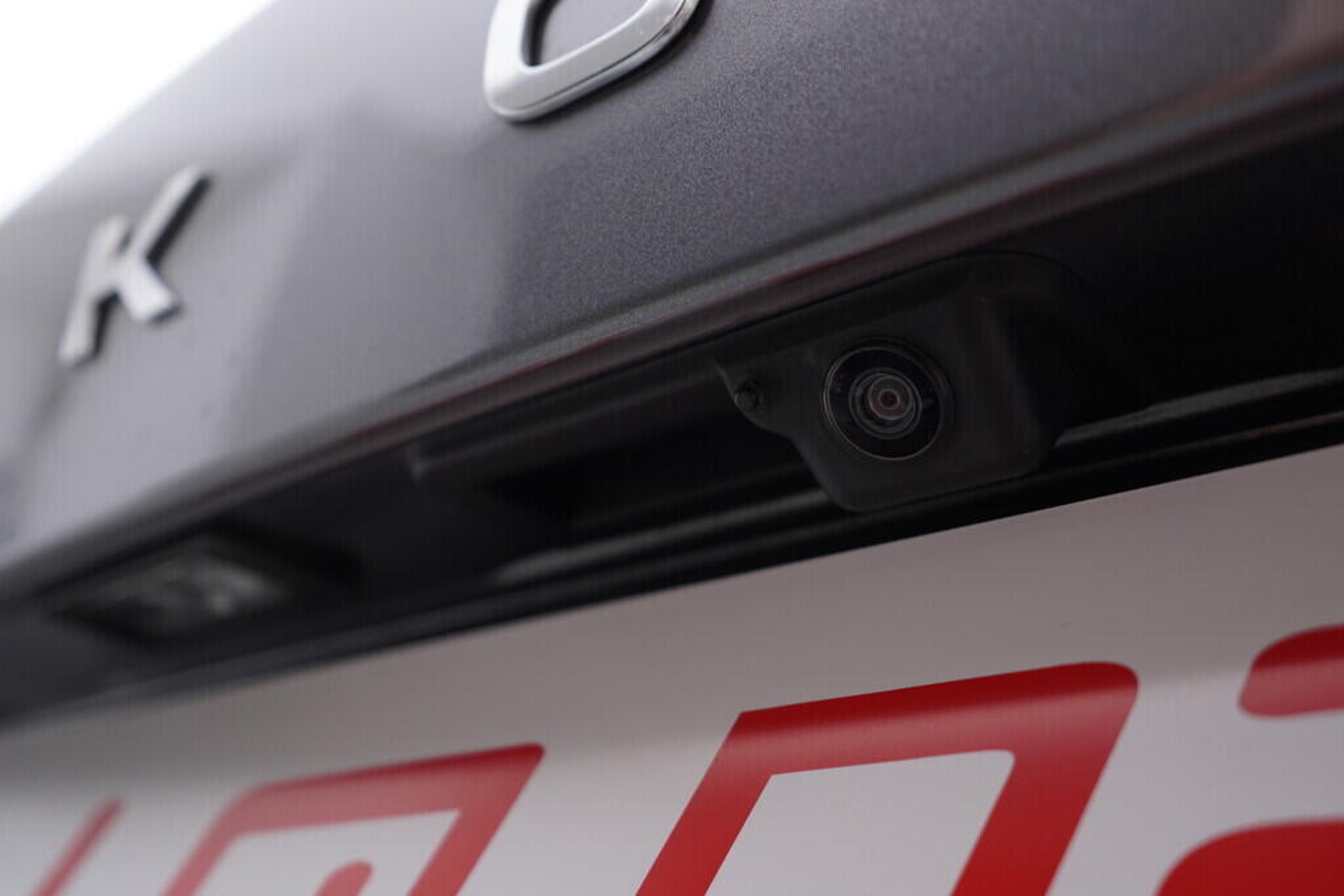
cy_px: 448
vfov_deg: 36.9
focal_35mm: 36
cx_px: 672
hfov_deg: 53.1
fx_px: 1344
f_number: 3.2
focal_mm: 24
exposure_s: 1/50
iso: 125
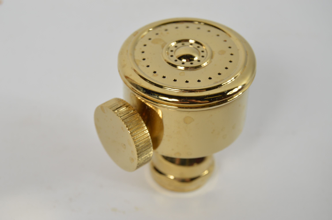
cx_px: 166
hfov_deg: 24.6
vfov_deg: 16.5
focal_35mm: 82
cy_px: 110
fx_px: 760
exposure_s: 1/80
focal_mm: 55
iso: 100
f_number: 8
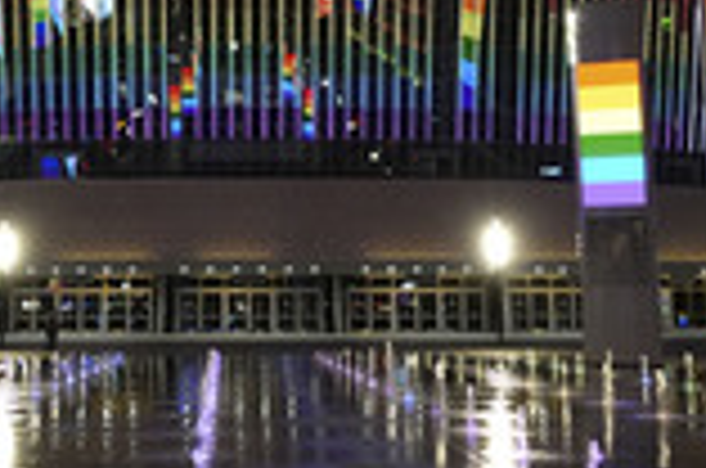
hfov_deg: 29.1
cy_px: 45
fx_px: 1350
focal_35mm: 69
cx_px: 245
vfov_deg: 19.3
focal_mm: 9.4
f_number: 2
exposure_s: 1/160
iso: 2000
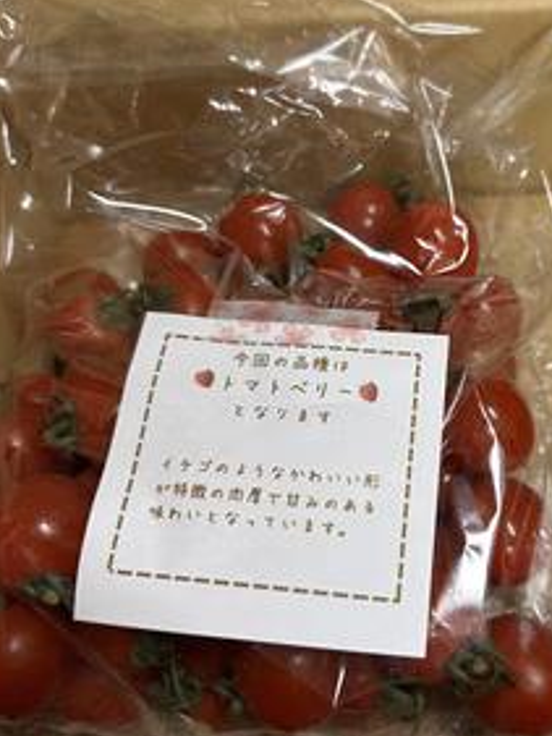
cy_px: 338
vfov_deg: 50.1
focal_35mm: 37
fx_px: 786
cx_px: 385
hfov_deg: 38.1
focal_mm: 5.7
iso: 100
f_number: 1.5
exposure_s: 1/60
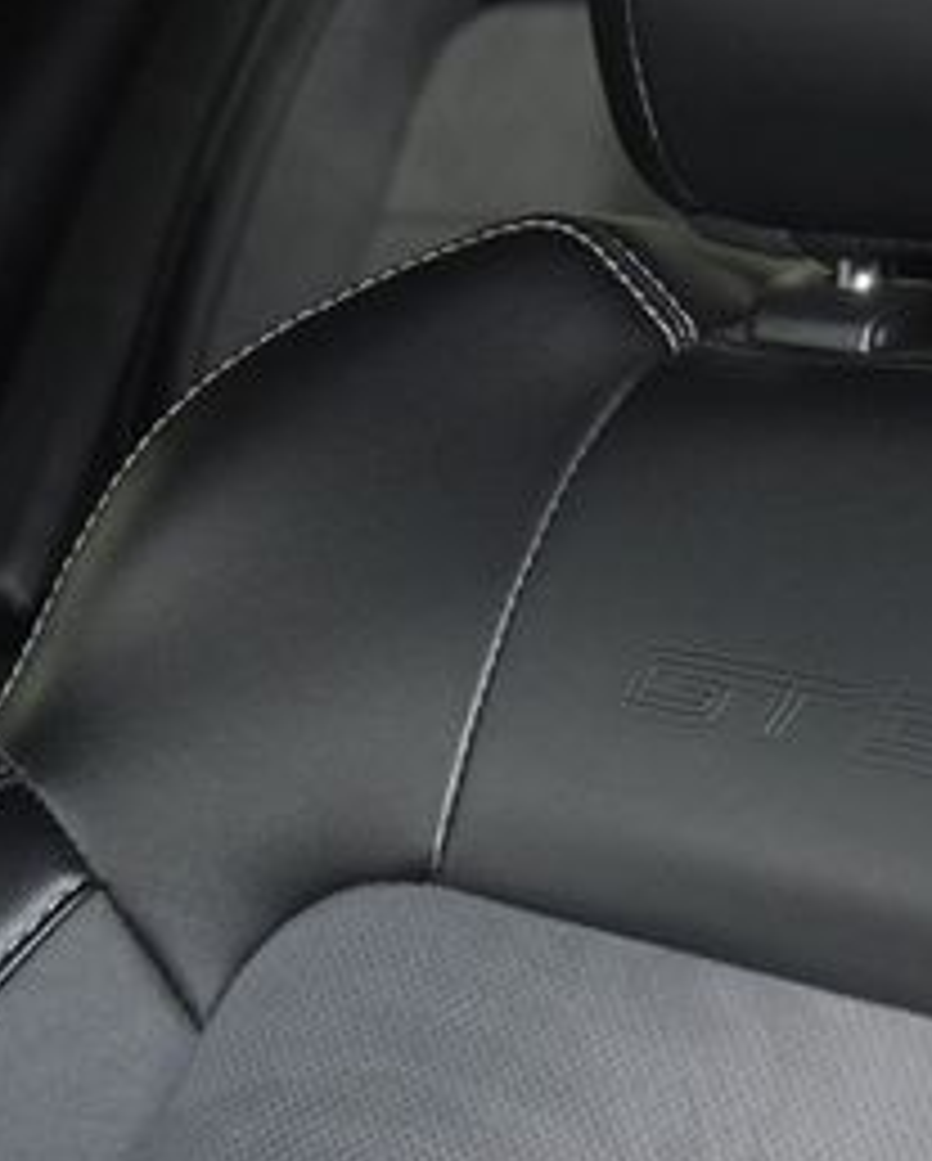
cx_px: 1054
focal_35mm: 101
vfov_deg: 18.8
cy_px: 227
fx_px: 3482
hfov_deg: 14.8
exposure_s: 1/50
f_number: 3.8
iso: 2500
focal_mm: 29
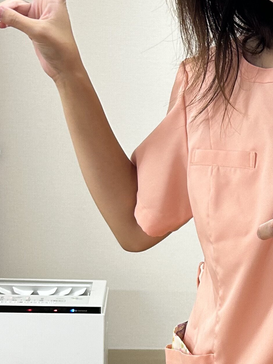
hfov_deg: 16.8
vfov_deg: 23.1
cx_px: 333
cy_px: 269
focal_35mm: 84
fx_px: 883
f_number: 1.5
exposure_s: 1/60
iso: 100
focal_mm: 5.7
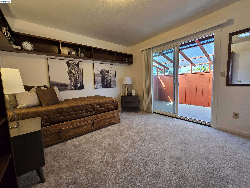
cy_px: 94
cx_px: 125
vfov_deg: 89.9
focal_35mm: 13
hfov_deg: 106.2
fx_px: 94
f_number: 2.2
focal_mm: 2.2
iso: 125
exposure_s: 1/60
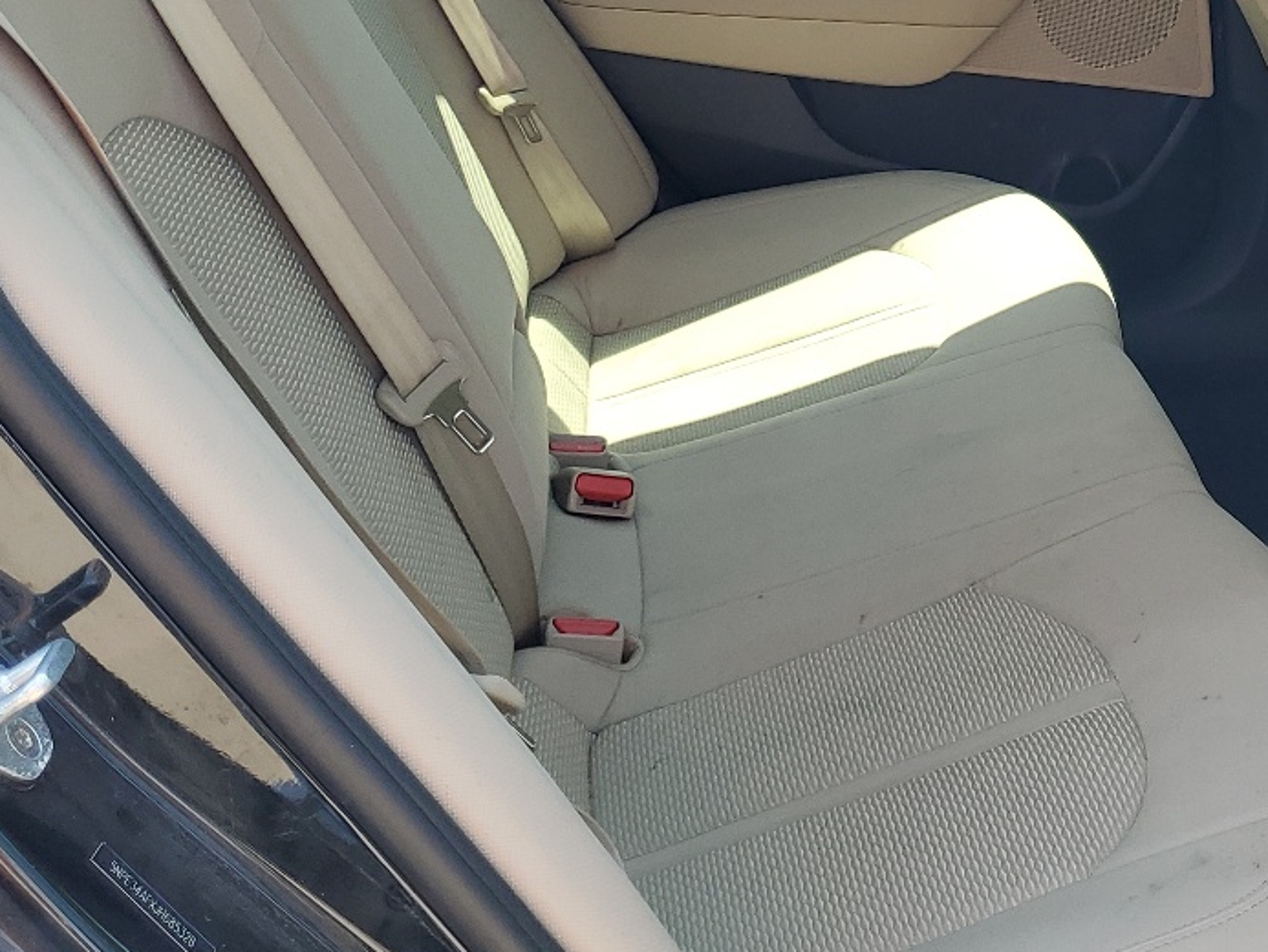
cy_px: 189
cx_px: 1166
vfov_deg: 24.0
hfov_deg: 30.6
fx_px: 2198
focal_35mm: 60
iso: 50
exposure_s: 1/417
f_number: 1.5
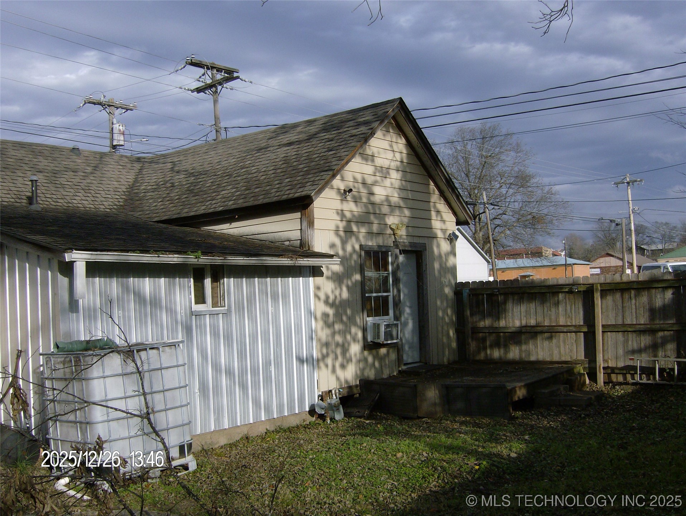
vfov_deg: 39.7
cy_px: 258
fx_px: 714
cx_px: 343
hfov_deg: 51.3
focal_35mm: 36
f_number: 4.7
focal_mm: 6
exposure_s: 1/533
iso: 100
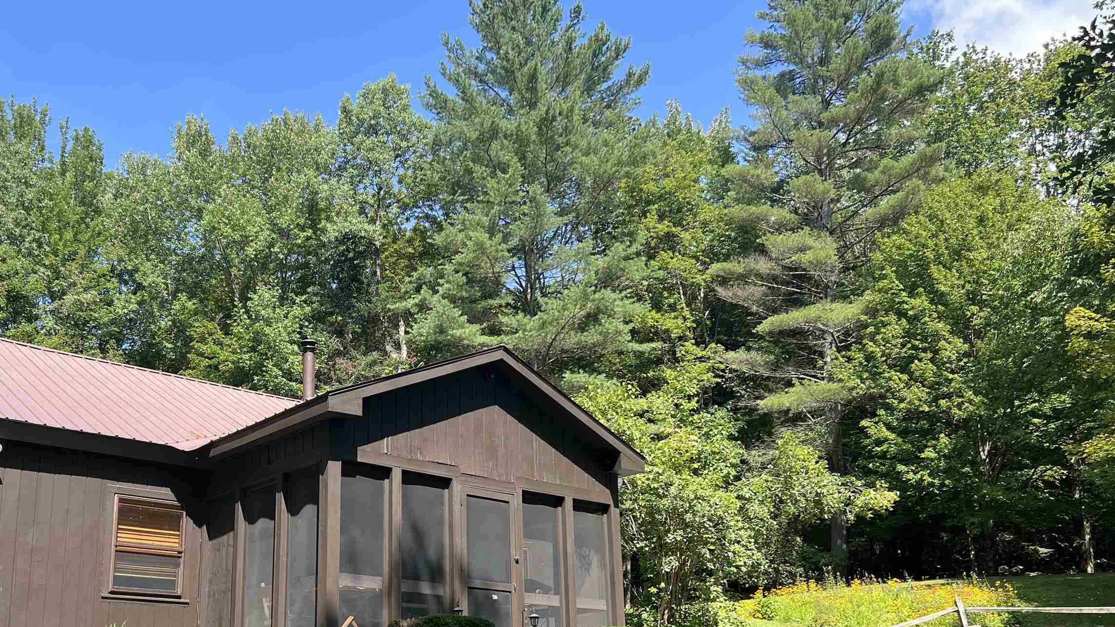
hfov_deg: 52.0
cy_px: 443
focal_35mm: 38
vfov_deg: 30.8
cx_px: 390
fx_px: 1123
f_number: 1.5
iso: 50
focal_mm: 5.7
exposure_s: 1/1412
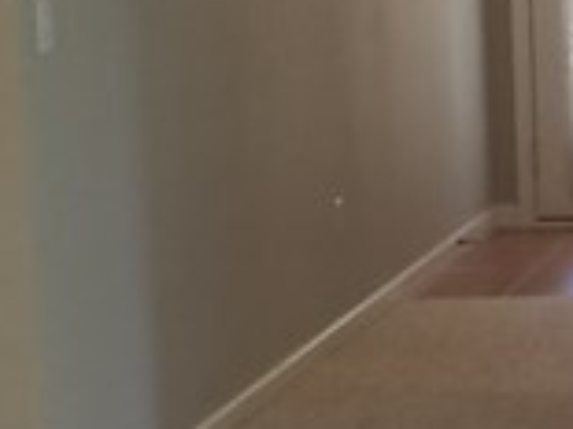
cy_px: 181
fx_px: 3176
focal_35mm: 192
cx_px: 1556
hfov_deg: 8.9
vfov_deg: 7.7
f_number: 2.2
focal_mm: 4.15
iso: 40
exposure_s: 1/30
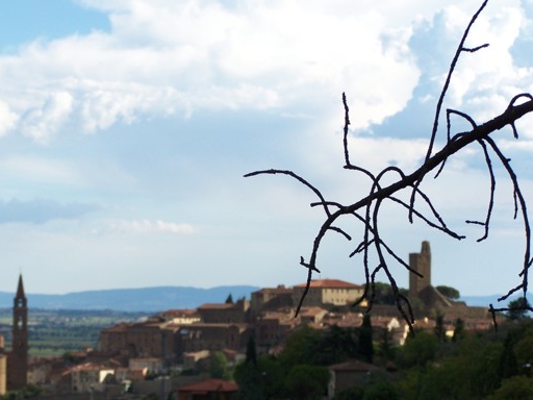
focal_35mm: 132
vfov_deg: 11.2
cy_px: 212
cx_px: 215
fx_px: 2032
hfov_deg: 14.9
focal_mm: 17.5
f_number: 3.2
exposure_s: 1/640
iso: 80
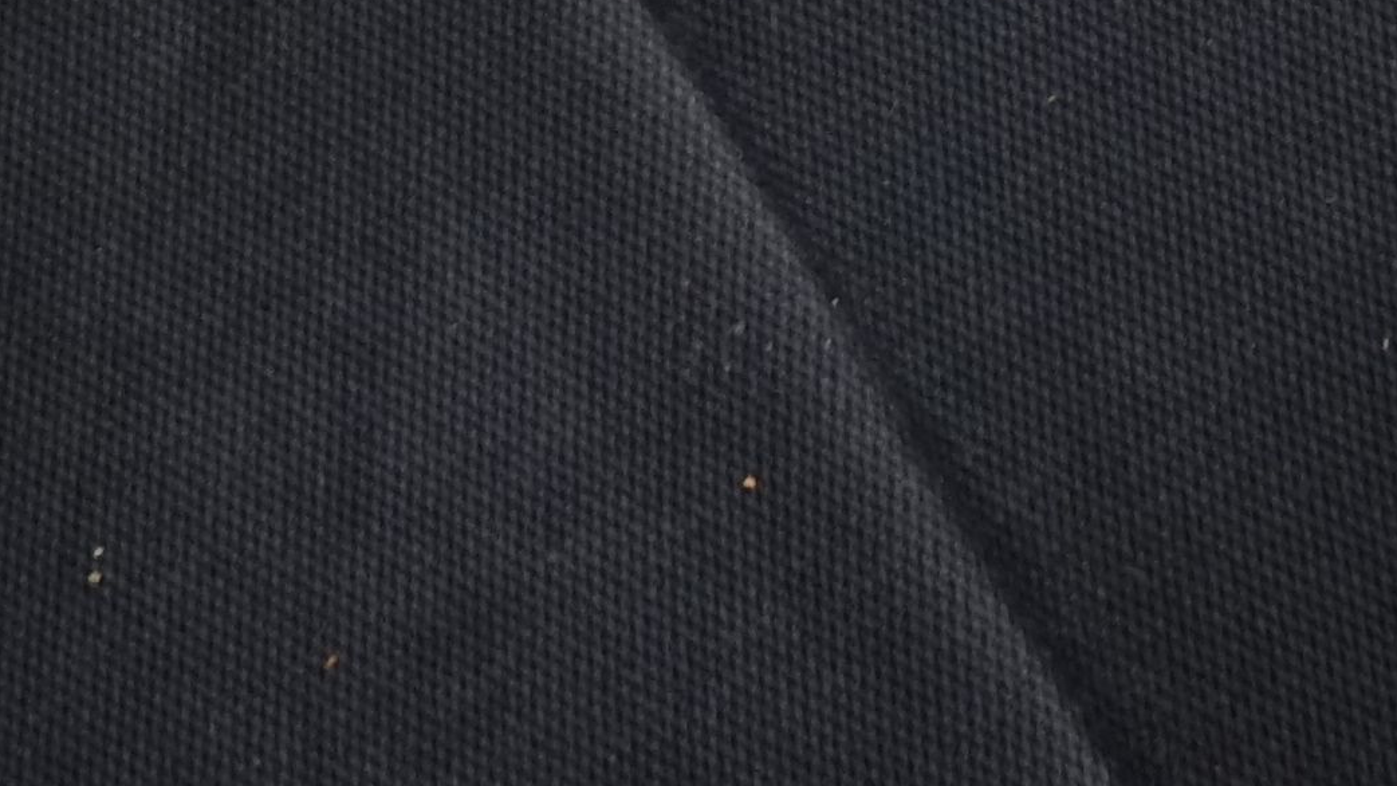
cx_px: 1380
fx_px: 6927
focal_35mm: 187
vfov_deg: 6.0
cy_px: -1650
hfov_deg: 11.4
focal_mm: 31
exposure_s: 1/20
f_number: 5
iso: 1000
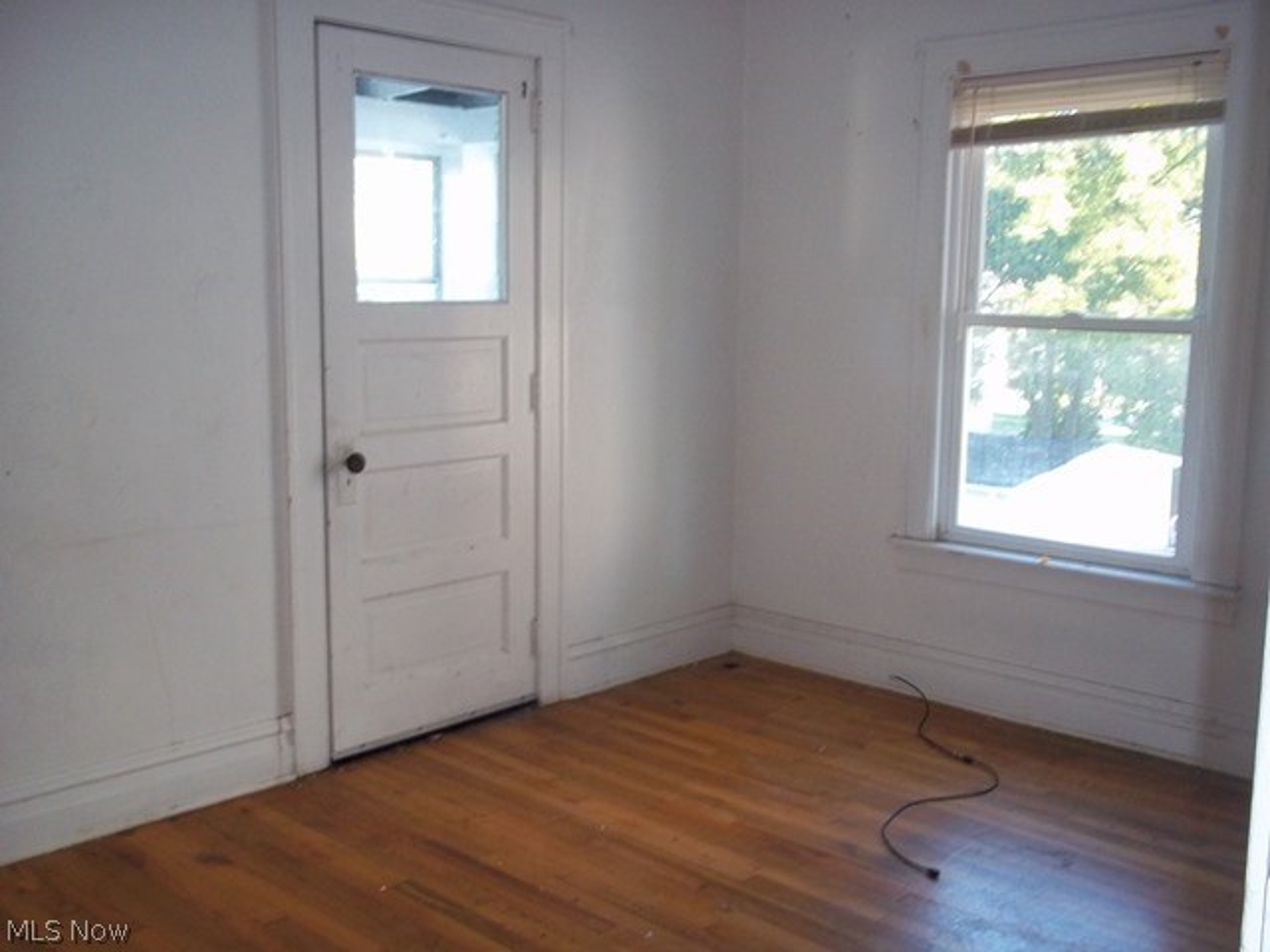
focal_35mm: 36
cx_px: 635
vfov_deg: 39.7
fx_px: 1321
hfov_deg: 51.4
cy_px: 476
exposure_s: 1/30
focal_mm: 6.5
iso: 160
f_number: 3.1
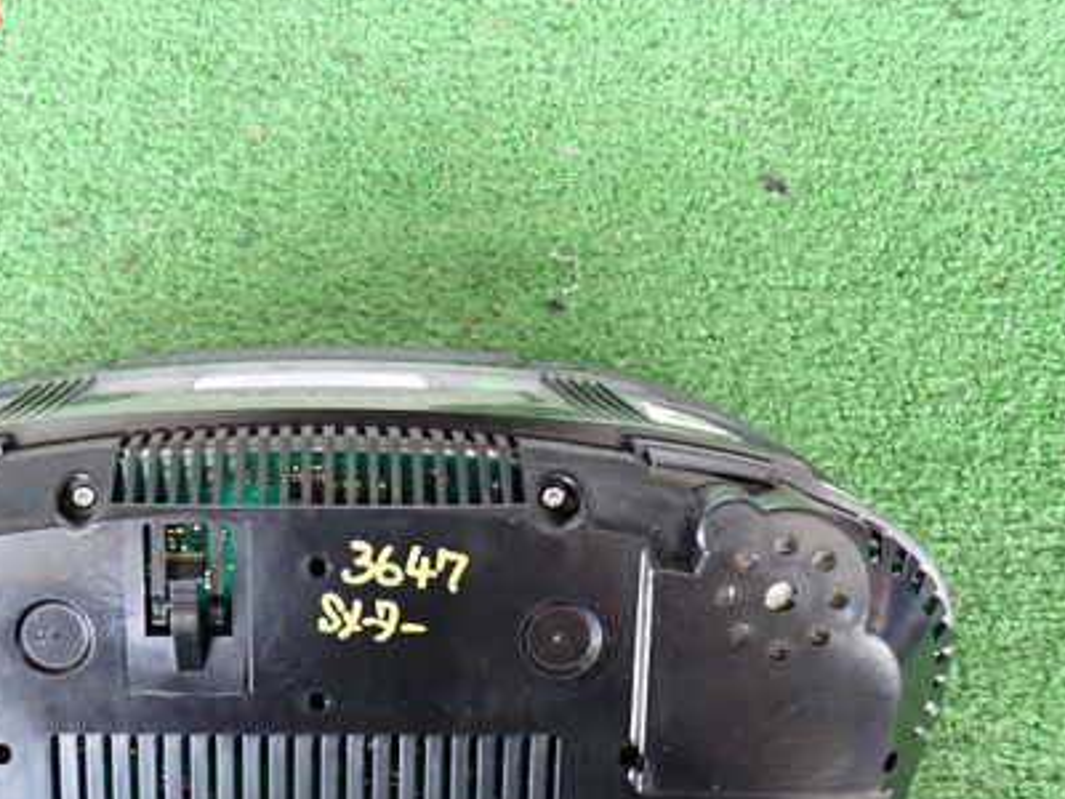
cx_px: 312
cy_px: 575
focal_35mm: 45
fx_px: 1384
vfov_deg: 31.7
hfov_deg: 41.2
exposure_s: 1/30
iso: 320
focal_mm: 5.4
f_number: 2.3
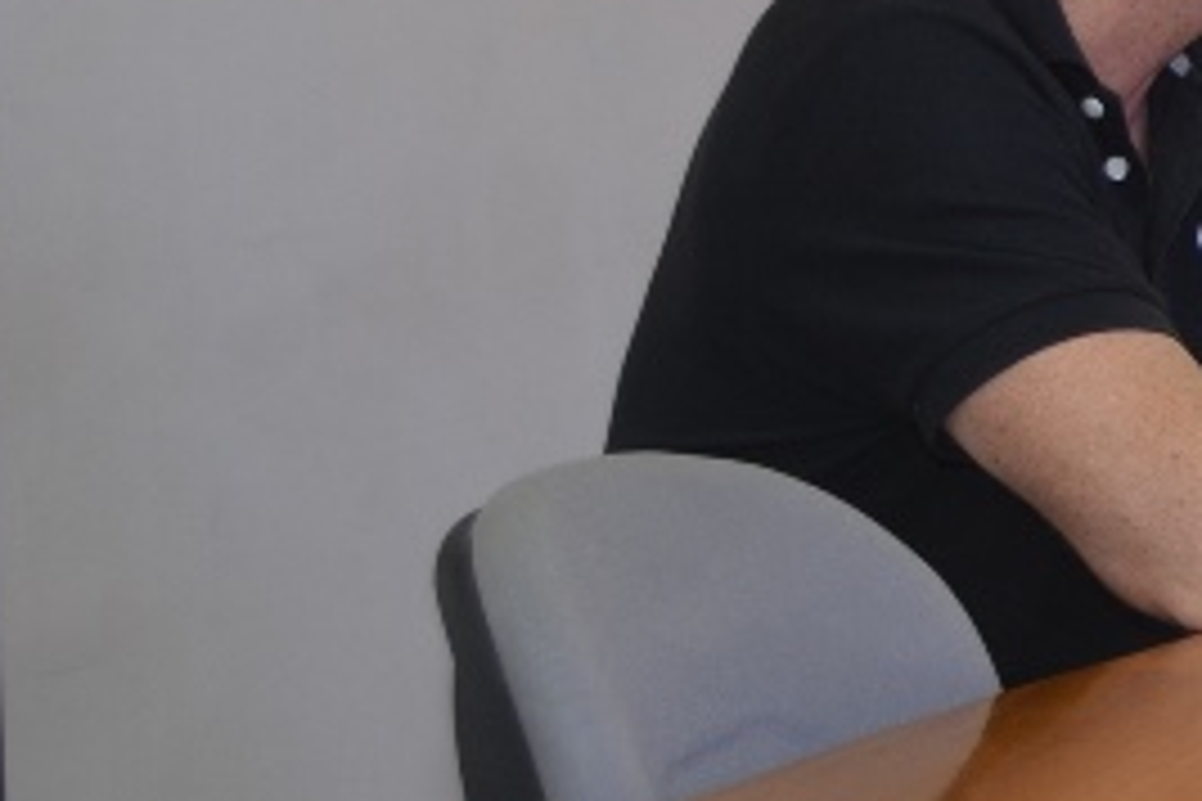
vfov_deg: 8.5
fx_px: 5375
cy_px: 104
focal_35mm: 161
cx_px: 2246
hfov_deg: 11.7
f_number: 4.5
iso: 500
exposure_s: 1/60
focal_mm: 28
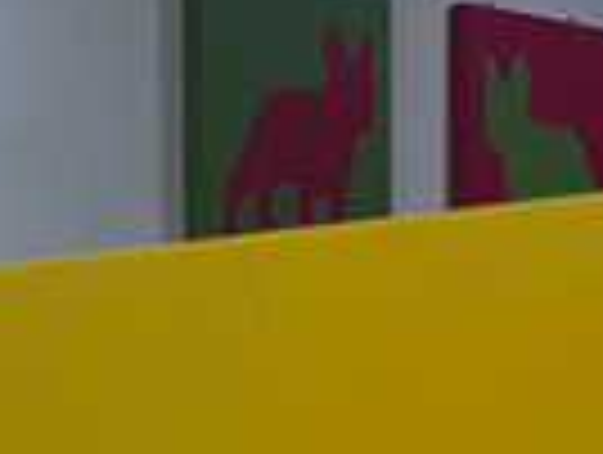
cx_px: -436
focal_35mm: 177
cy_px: 542
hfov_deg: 10.6
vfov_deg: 8.3
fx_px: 3089
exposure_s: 1/120
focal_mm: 4
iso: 25
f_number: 1.8
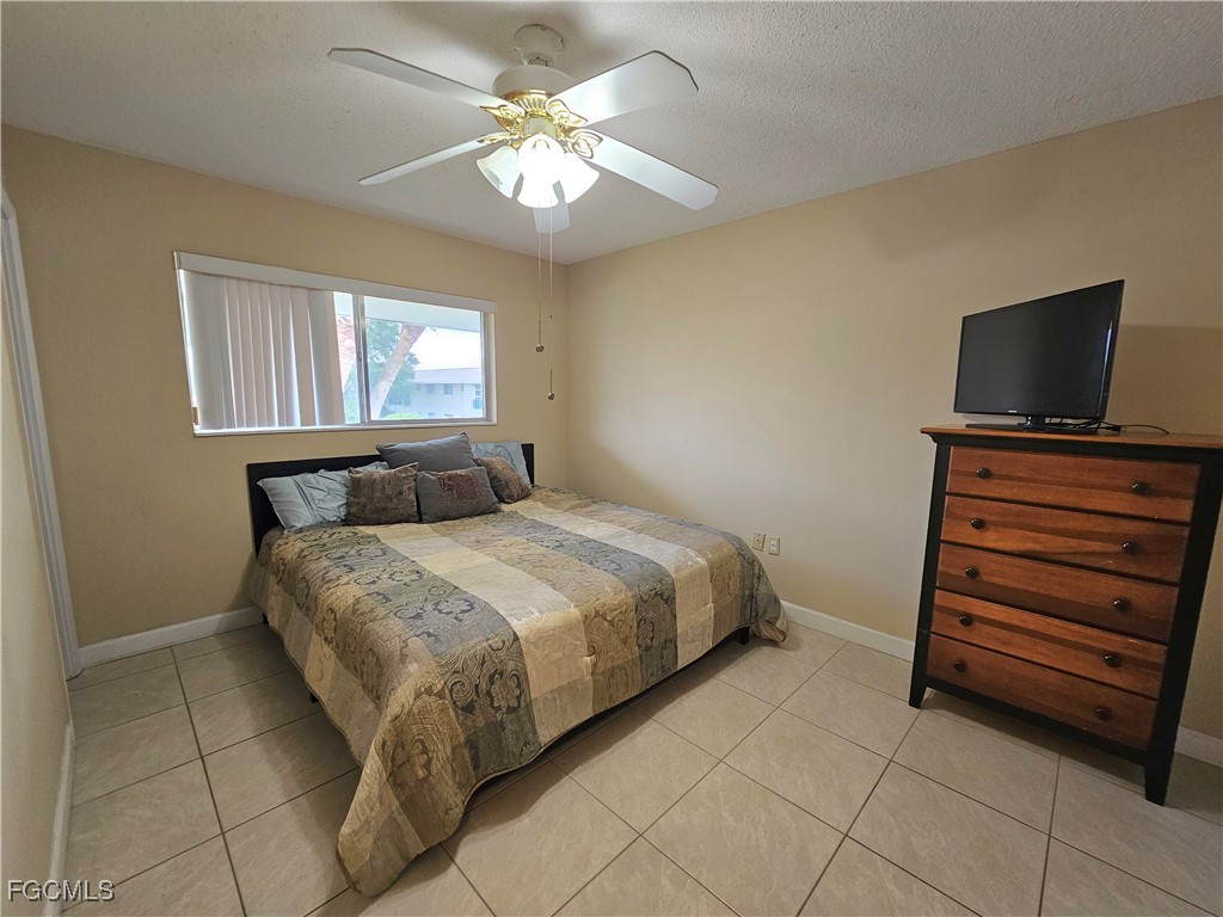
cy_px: 458
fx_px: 459
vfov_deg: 89.9
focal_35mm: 13
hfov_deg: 106.2
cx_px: 612
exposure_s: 1/60.2
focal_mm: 2.2
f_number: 2.2
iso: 160
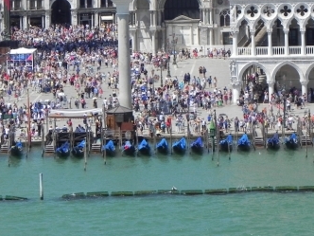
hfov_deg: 7.6
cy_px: 59
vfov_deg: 5.7
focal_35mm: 260
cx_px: 138
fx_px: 2358
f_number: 7.1
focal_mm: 25.7
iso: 160
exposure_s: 1/439
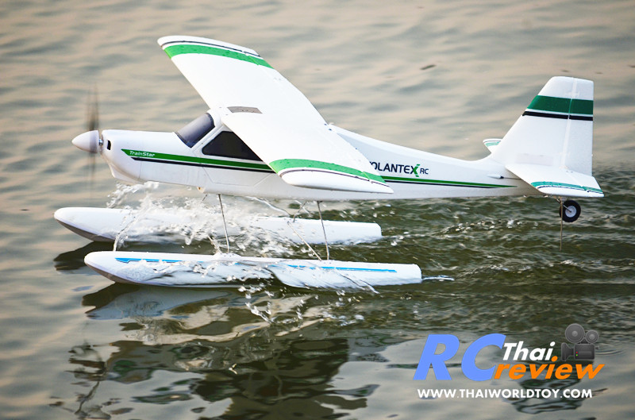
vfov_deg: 4.6
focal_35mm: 300
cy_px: 210
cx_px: 318
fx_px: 5278
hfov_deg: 6.9
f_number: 5.6
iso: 160
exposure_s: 1/320
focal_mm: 200
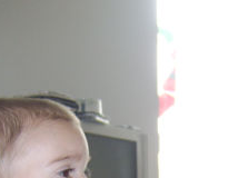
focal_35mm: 87
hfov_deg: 22.5
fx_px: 597
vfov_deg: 16.0
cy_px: 233
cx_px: 98
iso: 141
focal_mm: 8.13
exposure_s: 1/30
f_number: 2.7
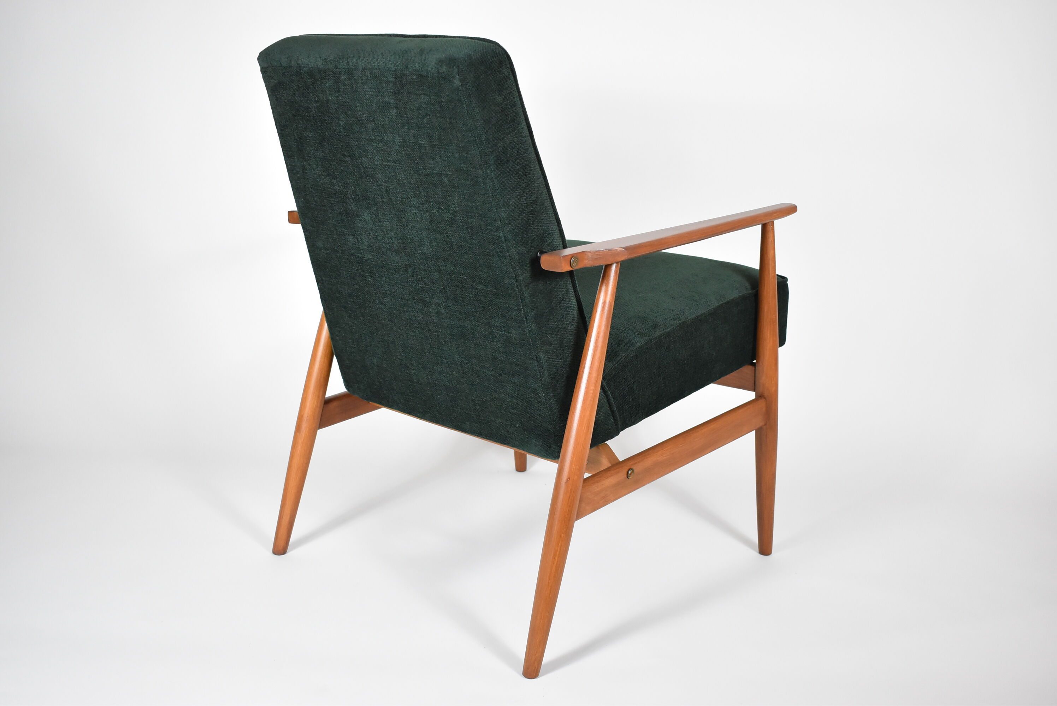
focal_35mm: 38
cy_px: 353
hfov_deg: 51.2
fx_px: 1102
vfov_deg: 35.6
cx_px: 528
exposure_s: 1/125
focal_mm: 25
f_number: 4
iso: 2000
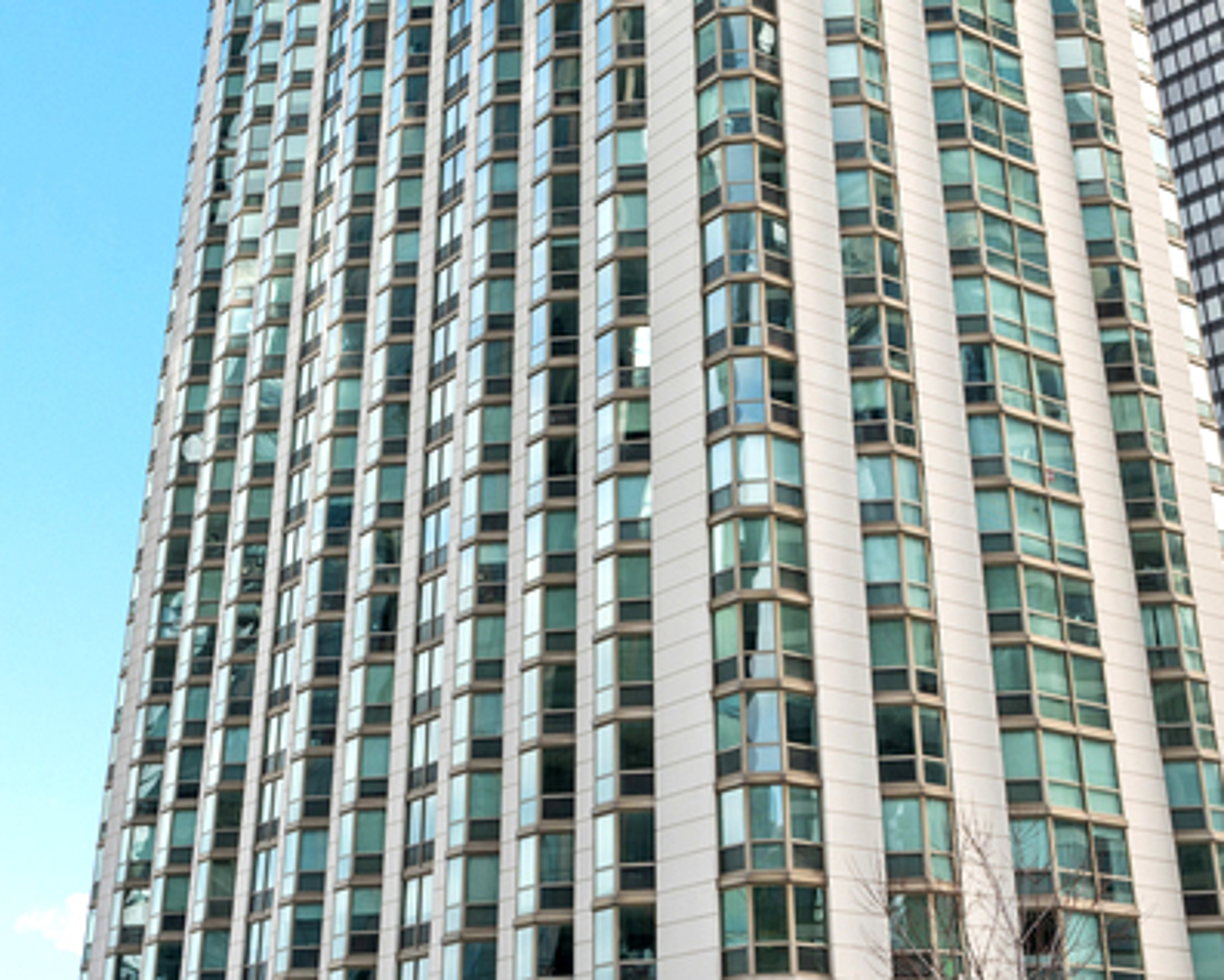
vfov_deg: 28.5
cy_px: 86
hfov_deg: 36.6
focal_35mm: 51
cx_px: 646
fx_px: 1848
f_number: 13
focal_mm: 20
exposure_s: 1/40
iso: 100
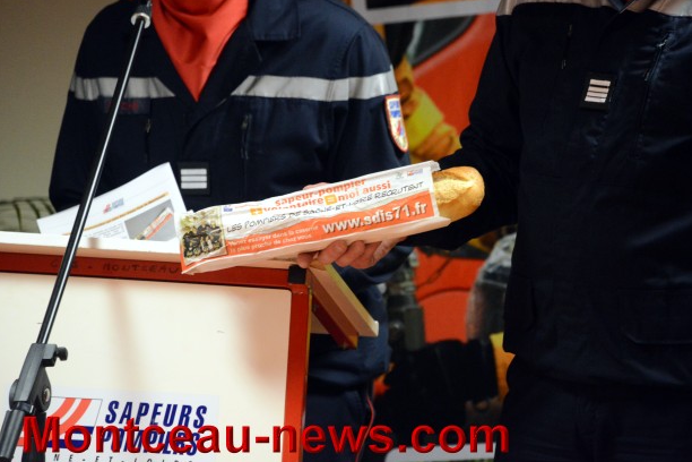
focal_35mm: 343
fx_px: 6593
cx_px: 389
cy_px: 207
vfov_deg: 4.0
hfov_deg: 6.0
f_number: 5.6
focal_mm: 300
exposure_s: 1/80
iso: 6400
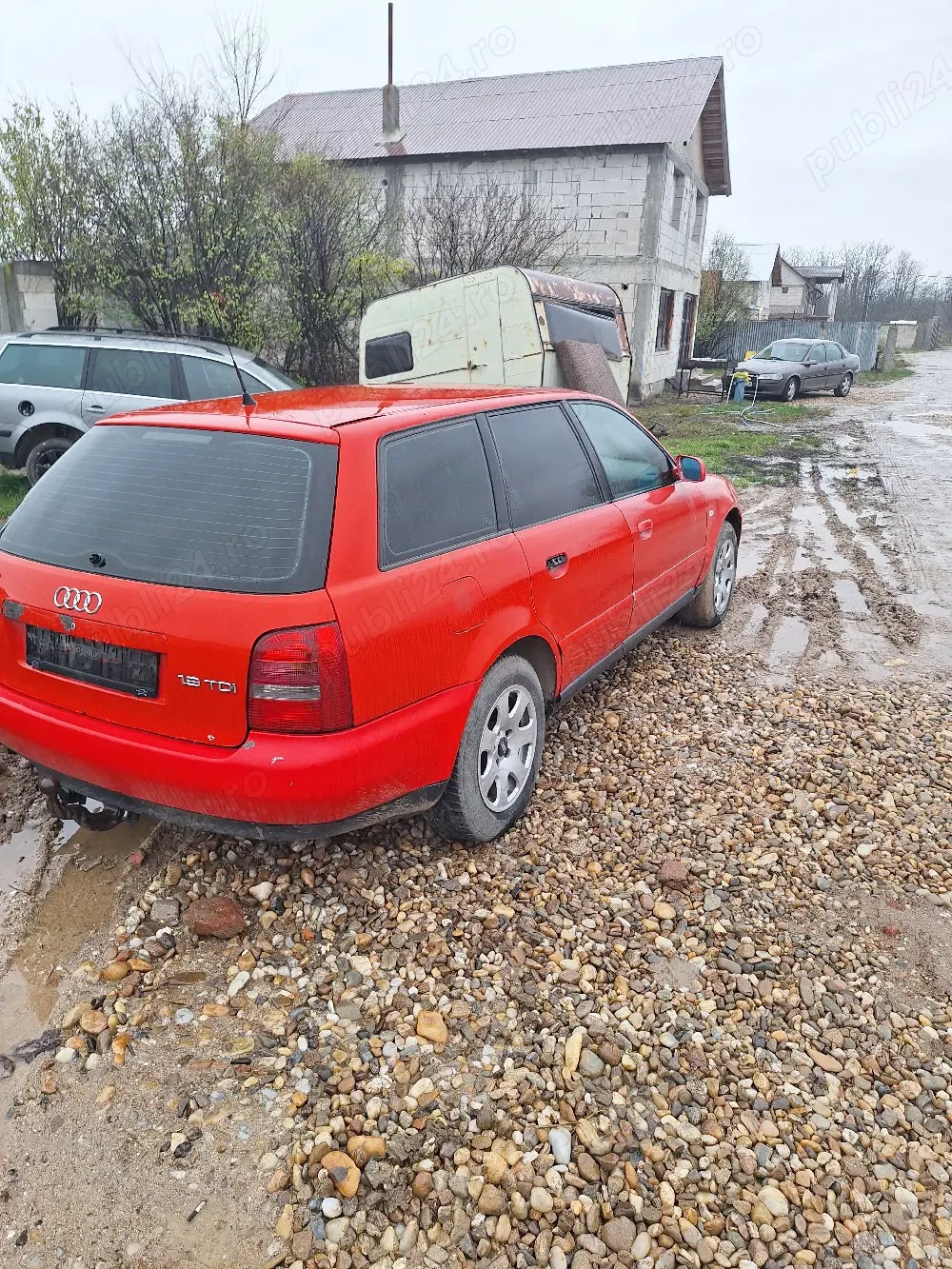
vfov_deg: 73.9
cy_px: 634
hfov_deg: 58.9
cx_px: 476
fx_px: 843
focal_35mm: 23
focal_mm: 5.54
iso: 40
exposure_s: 1/110
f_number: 1.8
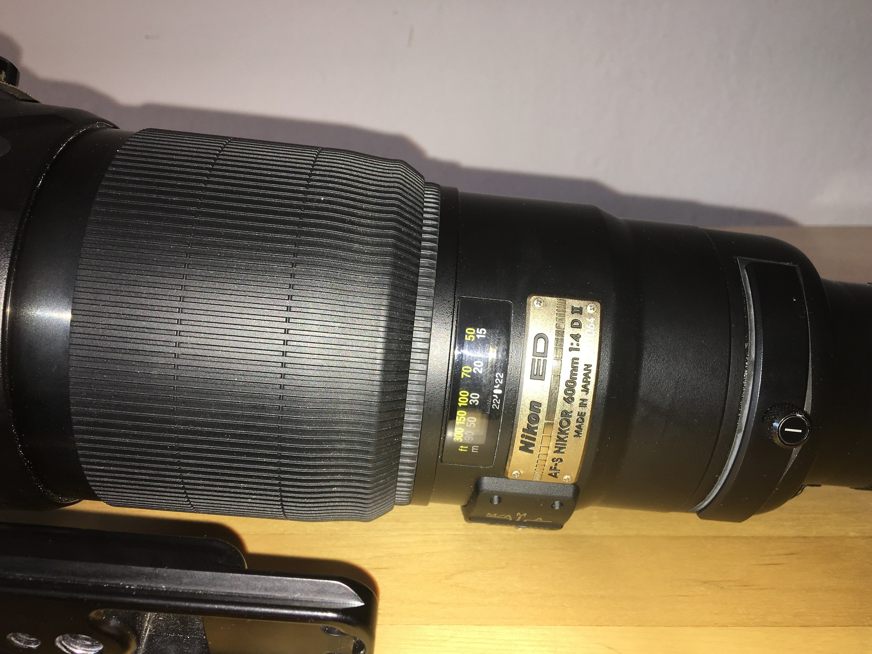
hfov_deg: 60.0
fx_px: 756
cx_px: 440
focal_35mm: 30
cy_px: 337
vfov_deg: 46.8
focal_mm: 4.15
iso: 25
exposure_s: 1/33
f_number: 2.2
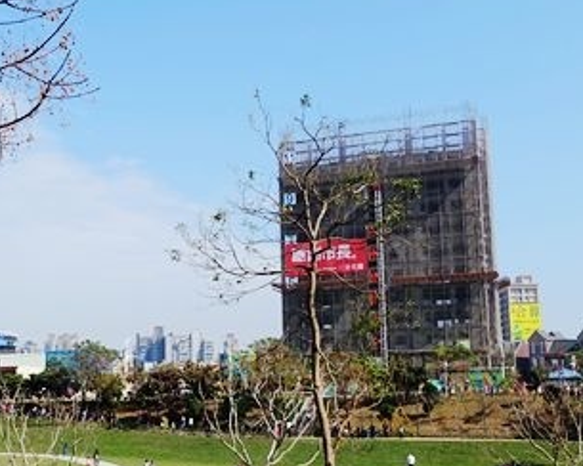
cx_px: 157
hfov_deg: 38.0
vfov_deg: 31.4
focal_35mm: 48
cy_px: 268
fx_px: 828
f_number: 4
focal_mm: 8.8
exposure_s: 1/125
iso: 125
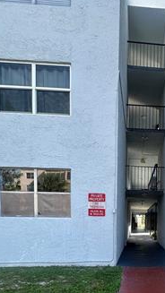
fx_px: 218
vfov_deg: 62.3
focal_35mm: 28
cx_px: 150
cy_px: 234
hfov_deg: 38.5
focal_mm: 2.22
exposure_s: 1/313
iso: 40
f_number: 2.2
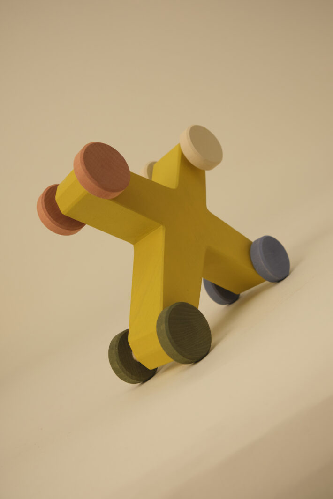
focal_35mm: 35
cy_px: 250
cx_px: 166
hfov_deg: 37.9
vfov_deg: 54.4
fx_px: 486
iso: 800
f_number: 5.6
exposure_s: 1/250
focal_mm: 23
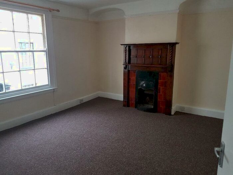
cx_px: 116
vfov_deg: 53.1
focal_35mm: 26
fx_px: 175
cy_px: 88
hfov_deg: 67.3
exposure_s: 1/50
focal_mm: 4.2
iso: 125
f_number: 1.7
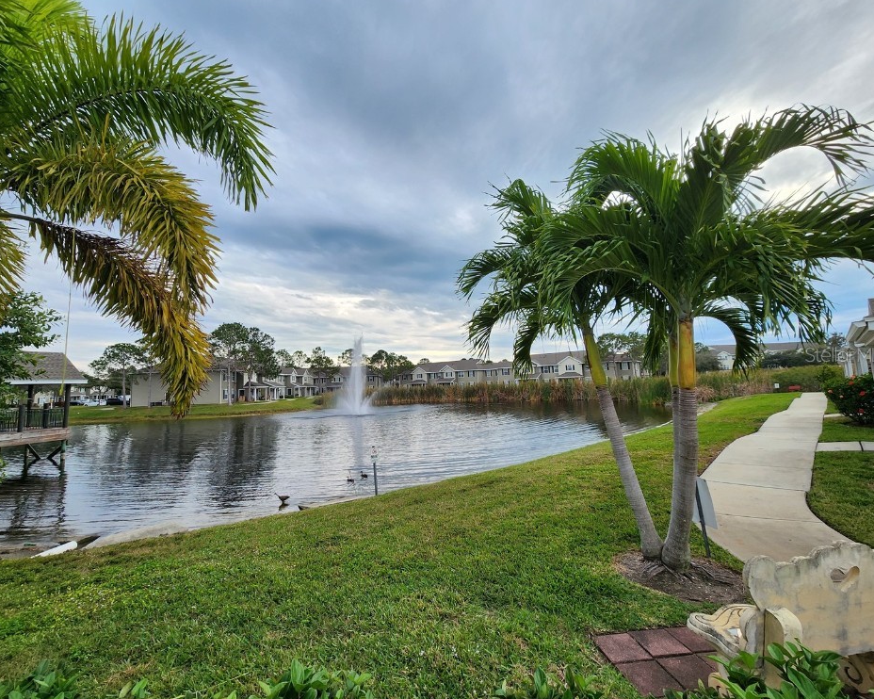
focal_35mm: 14
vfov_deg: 88.0
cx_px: 412
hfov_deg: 100.6
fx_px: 362
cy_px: 354
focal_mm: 2.2
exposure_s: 1/420
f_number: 2.2
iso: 50
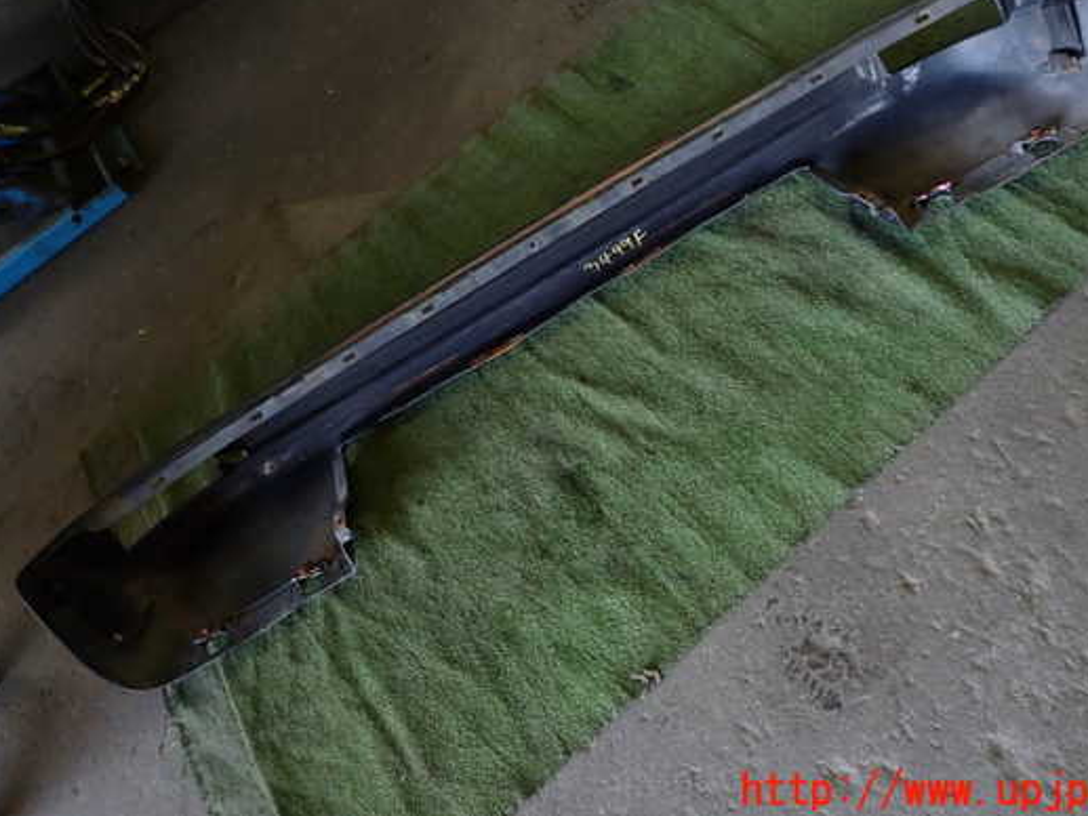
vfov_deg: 48.1
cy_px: 345
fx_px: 912
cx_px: 585
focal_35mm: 29
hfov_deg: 61.6
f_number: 2
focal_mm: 4.5
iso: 200
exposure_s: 1/50
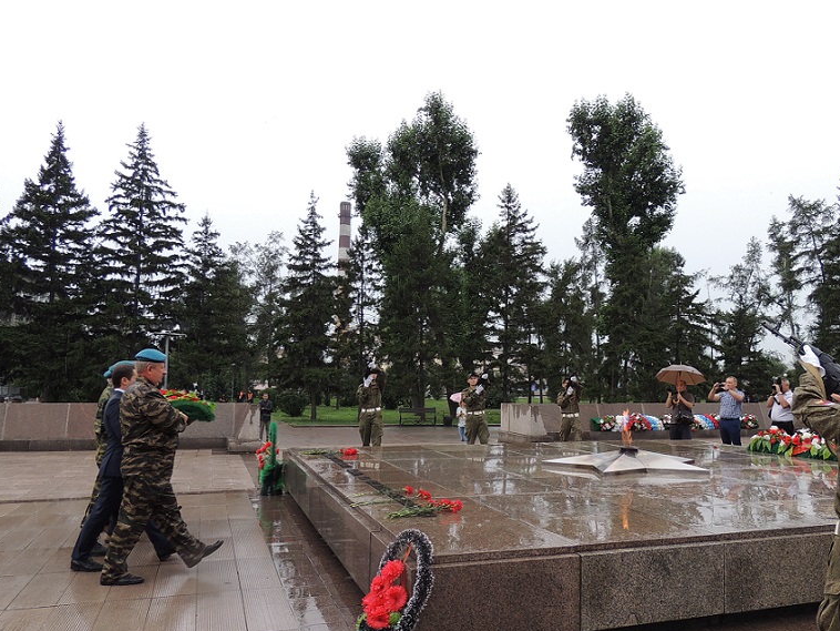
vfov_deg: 48.2
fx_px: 704
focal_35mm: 29
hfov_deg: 61.3
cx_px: 485
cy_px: 324
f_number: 3
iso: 100
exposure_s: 1/200
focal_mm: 4.3
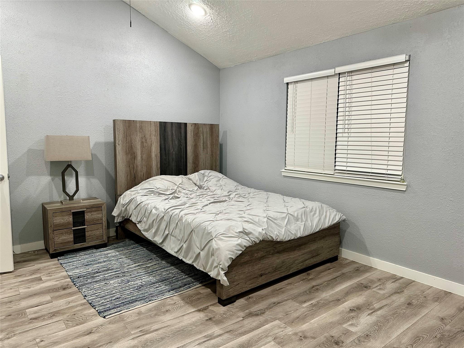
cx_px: 232
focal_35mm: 24
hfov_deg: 71.6
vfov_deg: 56.8
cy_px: 174
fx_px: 322
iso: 250
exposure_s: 1/60
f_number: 1.78
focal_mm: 6.86
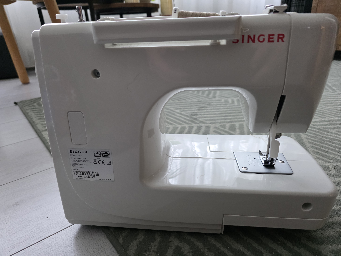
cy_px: 128
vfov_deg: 58.9
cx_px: 170
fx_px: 227
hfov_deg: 73.9
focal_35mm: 23
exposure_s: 1/100
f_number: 1.7
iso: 800
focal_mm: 6.3
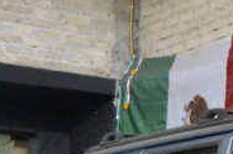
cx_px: 523
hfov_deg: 10.0
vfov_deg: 7.2
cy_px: 288
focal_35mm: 184
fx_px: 1189
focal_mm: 22
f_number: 3.8
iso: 1400
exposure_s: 1/60
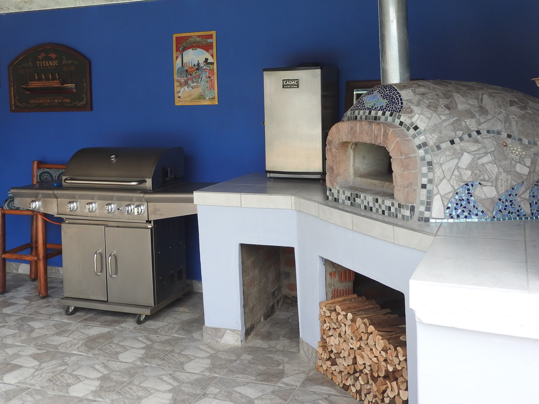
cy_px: 202
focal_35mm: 28
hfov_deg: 63.4
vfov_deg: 49.7
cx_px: 270
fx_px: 436
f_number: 3.5
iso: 100
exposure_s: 1/160
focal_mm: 5
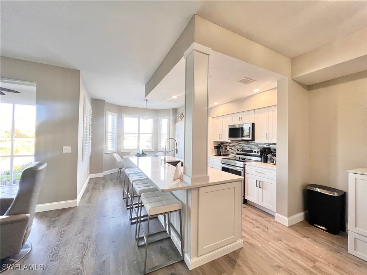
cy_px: 138
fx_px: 138
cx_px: 184
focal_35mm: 13
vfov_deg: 89.9
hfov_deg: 106.2
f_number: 1.8
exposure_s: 1/60
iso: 200
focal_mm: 1.57
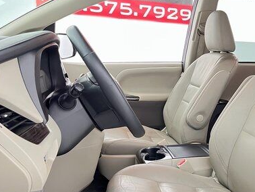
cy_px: 143
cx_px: 198
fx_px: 324
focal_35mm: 44
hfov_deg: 41.4
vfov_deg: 32.3
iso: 640
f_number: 1.6
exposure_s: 1/40
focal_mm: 5.1
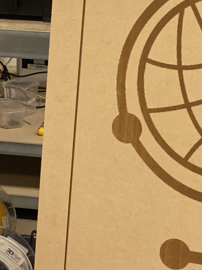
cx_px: 141
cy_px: 67
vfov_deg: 13.3
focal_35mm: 148
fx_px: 1152
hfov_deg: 10.0
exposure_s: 1/78
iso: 250
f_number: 2
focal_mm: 6
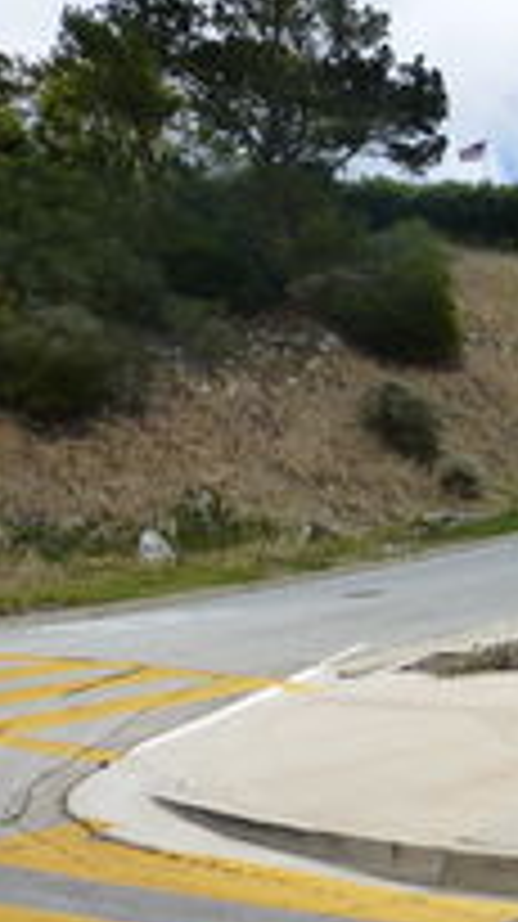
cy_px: 337
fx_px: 1248
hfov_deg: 19.7
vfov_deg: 40.3
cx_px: 824
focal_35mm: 51
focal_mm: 4.3
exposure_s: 1/1300
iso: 160
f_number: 4
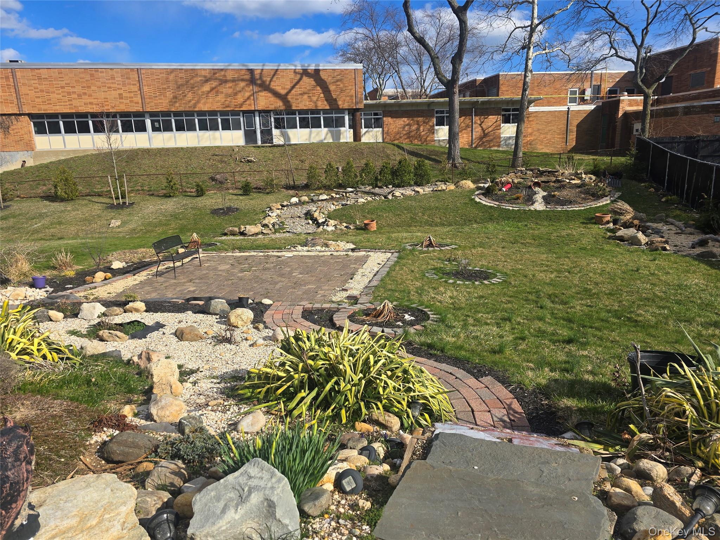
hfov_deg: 73.9
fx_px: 478
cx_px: 360
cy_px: 270
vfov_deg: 58.9
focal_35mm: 23
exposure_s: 1/968
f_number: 1.7
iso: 12
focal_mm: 6.3
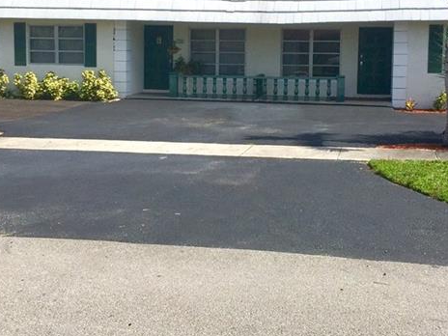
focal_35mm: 50
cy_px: 121
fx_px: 647
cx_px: 251
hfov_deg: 38.1
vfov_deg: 29.0
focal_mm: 4.15
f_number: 2.2
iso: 32
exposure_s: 1/3597
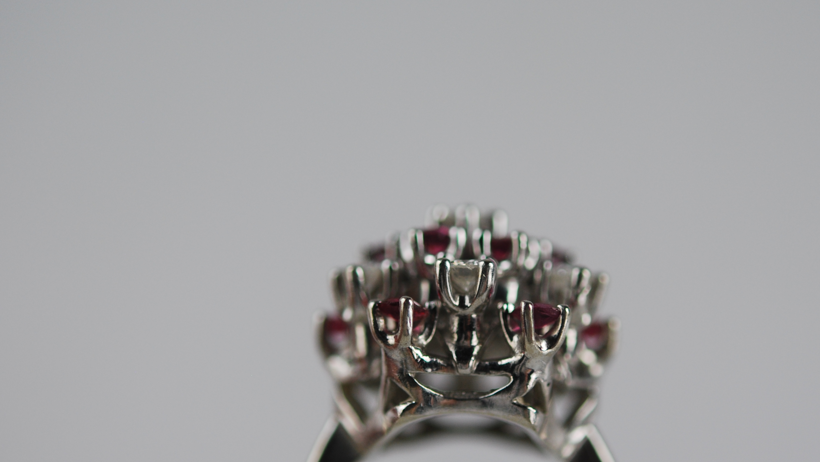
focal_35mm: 119
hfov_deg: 18.0
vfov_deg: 10.2
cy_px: 291
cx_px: 493
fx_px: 2588
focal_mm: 60
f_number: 3.5
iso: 200
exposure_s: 1/200
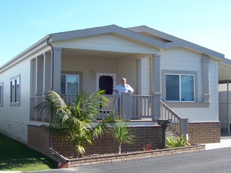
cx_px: 116
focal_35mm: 56
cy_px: 86
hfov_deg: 34.3
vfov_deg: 26.1
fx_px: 374
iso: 80
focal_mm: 9.6
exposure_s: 1/400
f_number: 3.6
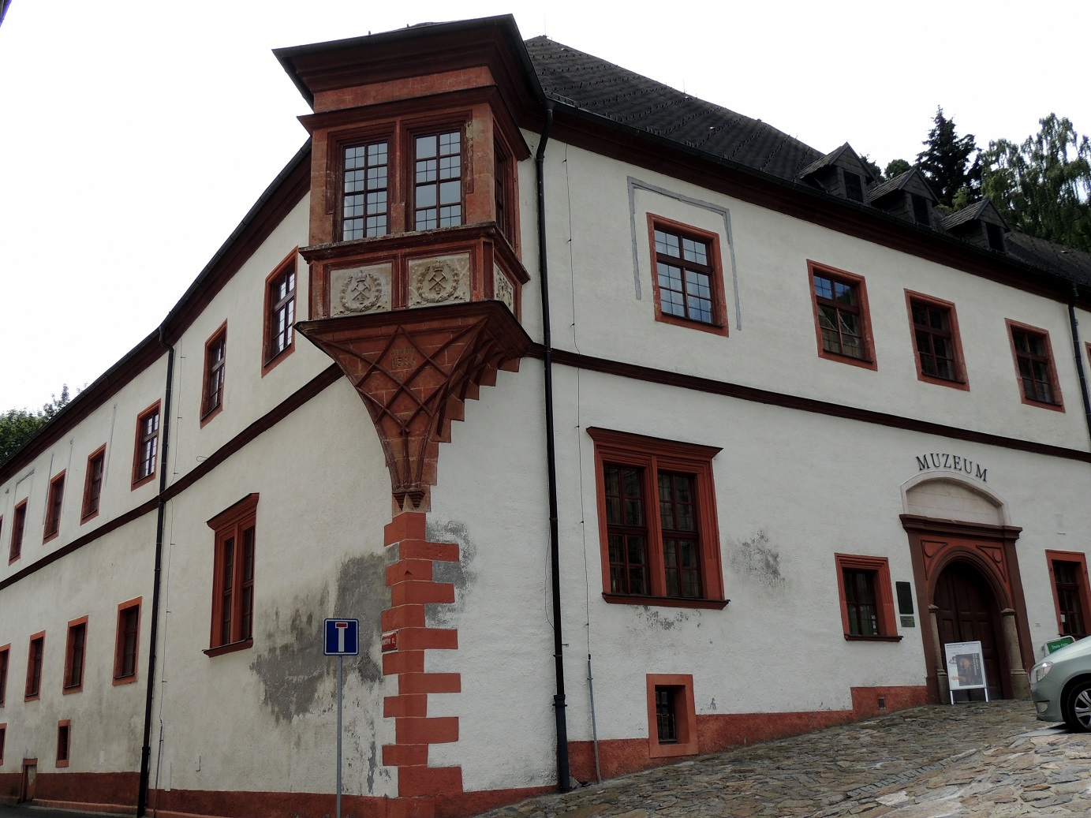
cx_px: 546
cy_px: 409
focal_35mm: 33
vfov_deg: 42.9
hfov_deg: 55.4
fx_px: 1040
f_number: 3.2
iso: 100
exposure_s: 1/1000
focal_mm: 5.8
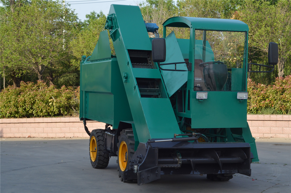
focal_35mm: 75
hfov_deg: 27.0
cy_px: 96
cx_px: 146
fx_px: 605
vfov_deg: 18.1
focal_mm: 50
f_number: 10
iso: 400
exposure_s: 1/250
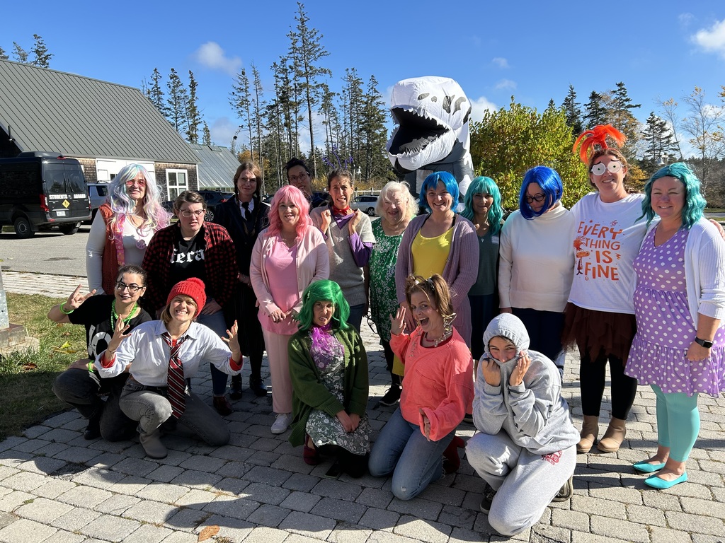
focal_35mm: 26
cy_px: 272
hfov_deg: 67.3
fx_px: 545
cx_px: 362
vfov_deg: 53.1
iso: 50
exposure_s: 1/2353
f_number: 1.5
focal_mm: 5.7
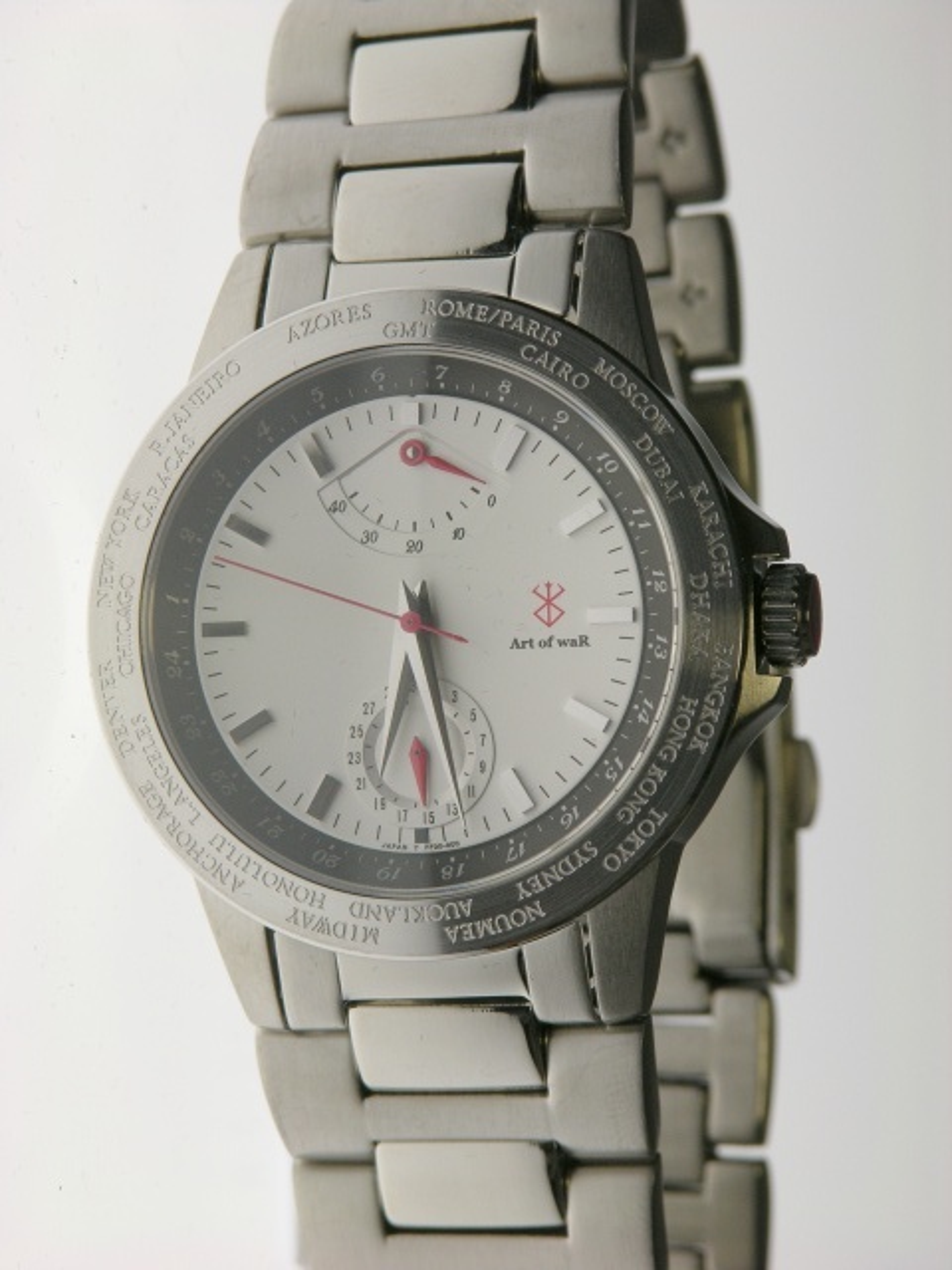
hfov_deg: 5.3
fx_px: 10267
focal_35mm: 280
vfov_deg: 7.1
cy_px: 635
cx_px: 476
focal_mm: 71.2
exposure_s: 1/30
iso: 100
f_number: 7.4
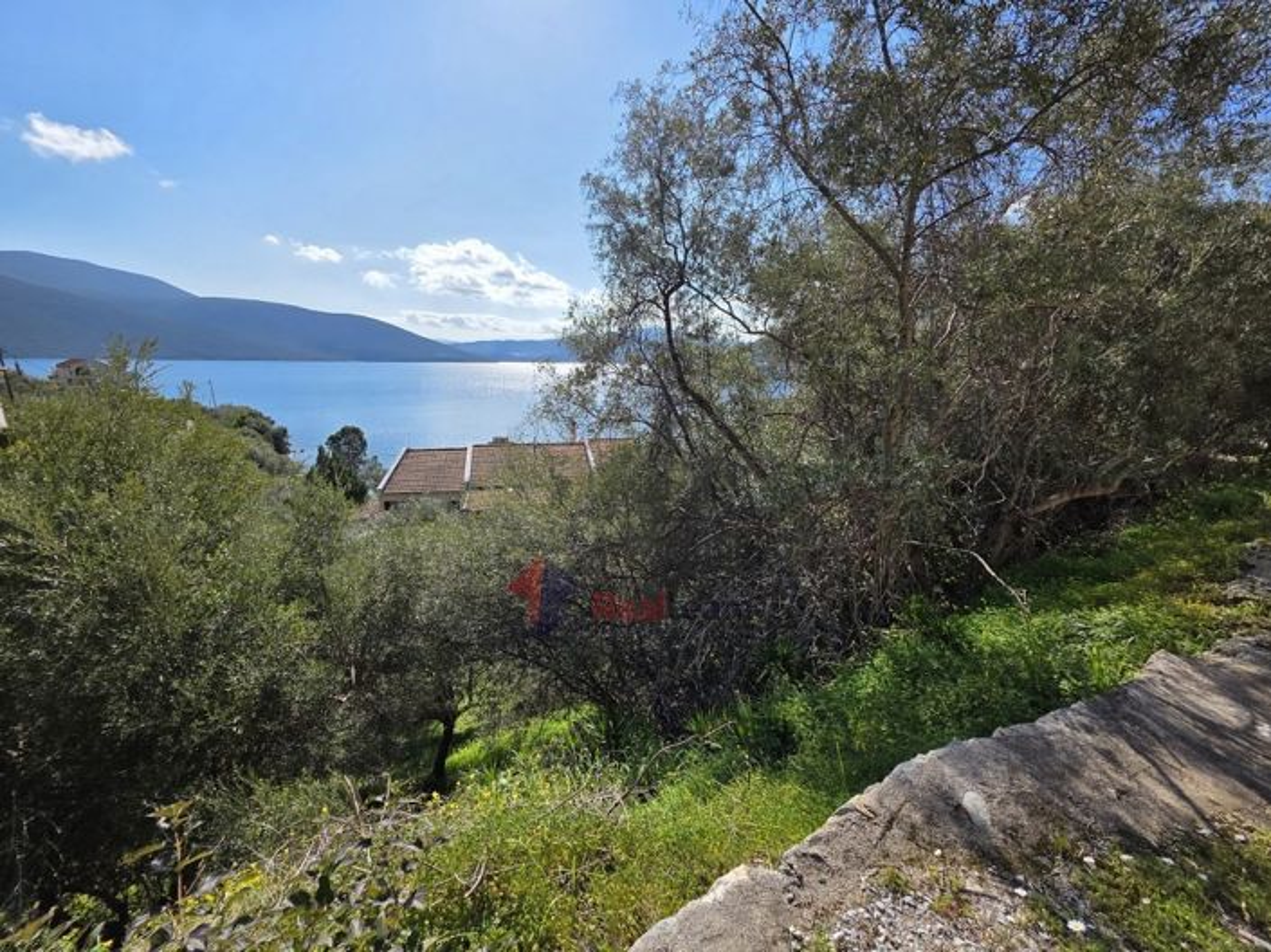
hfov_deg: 106.2
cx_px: 636
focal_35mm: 13
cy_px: 476
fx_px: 477
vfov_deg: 89.9
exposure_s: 1/2835
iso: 40
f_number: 1.9
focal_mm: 2.2
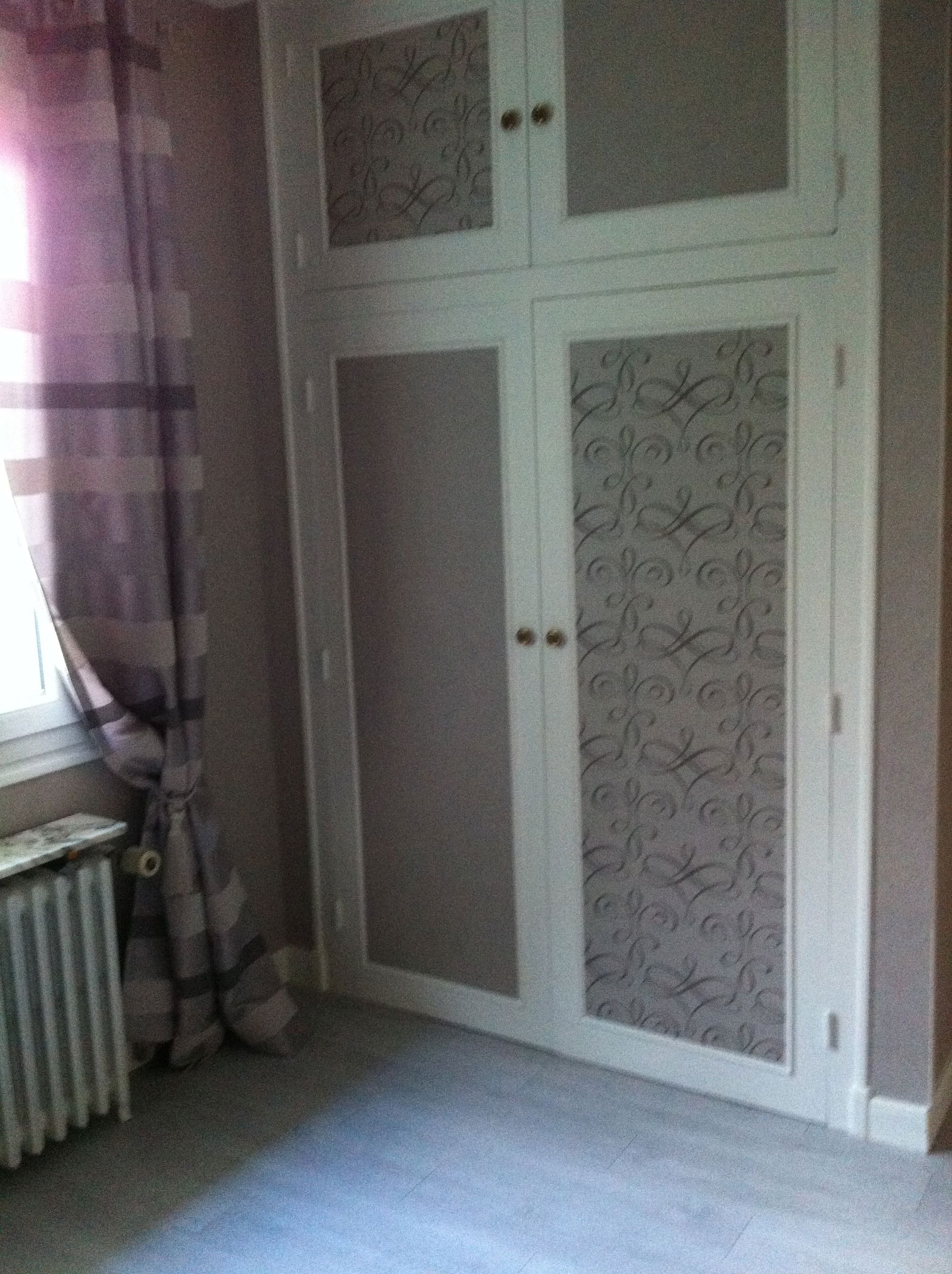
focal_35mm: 35
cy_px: 637
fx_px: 1287
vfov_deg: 52.7
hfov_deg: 40.6
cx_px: 476
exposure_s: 1/15
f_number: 2.8
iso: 500
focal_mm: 3.85
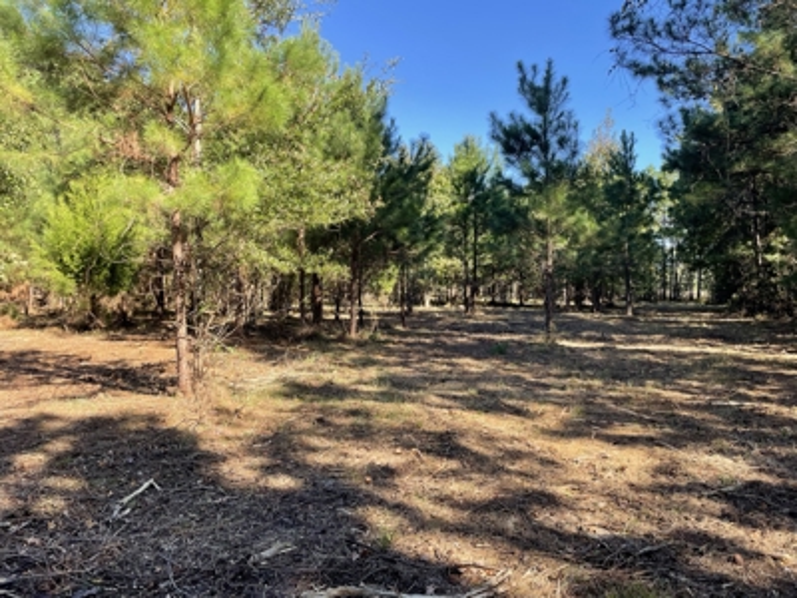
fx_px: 599
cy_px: 299
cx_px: 398
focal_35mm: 26
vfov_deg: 53.1
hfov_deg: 67.3
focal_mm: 4.2
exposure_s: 1/662
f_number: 1.6
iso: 32
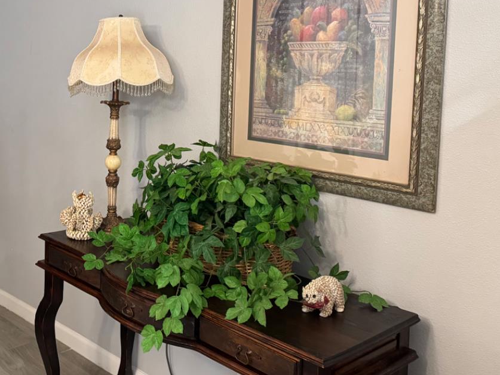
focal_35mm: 43
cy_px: 109
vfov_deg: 33.1
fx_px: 621
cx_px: 85
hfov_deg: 41.5
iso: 400
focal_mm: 6.76
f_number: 1.78
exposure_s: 1/60
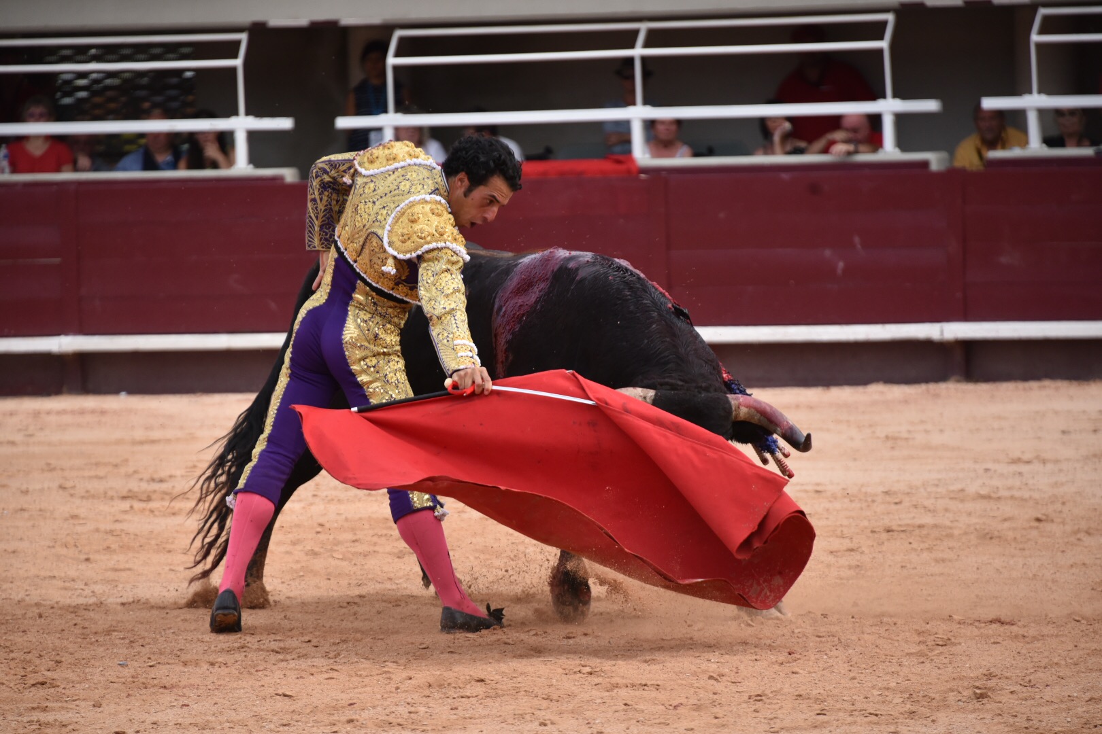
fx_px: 7040
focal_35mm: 230
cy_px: 367
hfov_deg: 9.0
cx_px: 551
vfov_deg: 6.0
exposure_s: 1/1250
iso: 1250
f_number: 5.6
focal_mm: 230
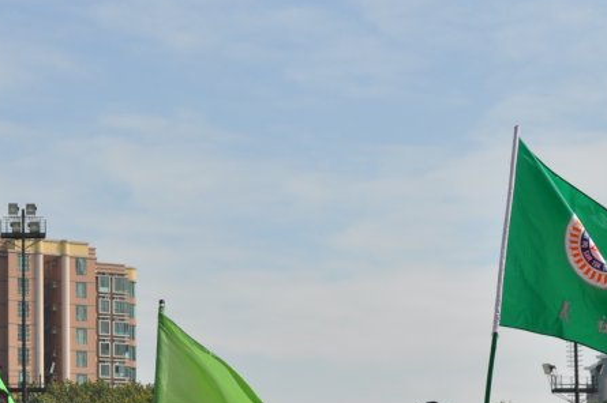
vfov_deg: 14.4
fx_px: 1569
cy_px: 426
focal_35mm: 93
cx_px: 53
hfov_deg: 21.4
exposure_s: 1/1600
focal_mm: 27
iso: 400
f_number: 6.3
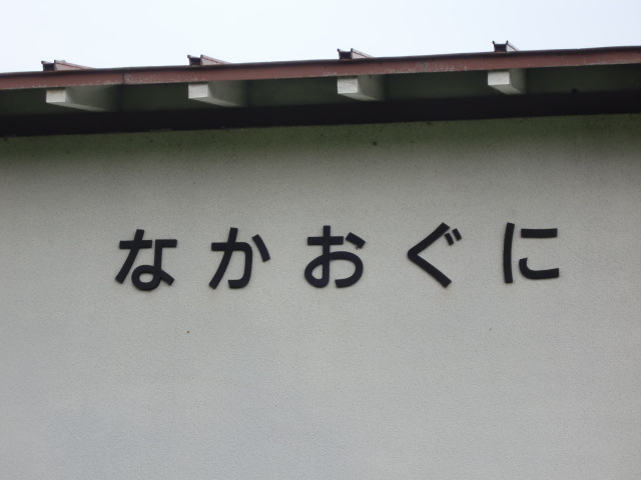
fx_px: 2074
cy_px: 240
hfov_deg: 17.6
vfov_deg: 13.2
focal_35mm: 112
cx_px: 320
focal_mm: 19.6
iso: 64
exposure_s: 1/200
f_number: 5.8
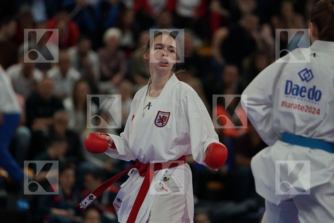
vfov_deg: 4.6
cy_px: 112
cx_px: 167
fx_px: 2783
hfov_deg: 6.9
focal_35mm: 300
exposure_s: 1/1000
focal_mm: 200
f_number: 2.8
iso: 1250
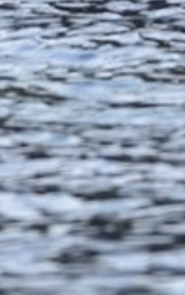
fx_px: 13734
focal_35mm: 1704
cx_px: 1290
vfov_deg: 1.2
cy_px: -526
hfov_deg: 0.8
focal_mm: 170
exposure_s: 1/640
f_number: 6.3
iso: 200
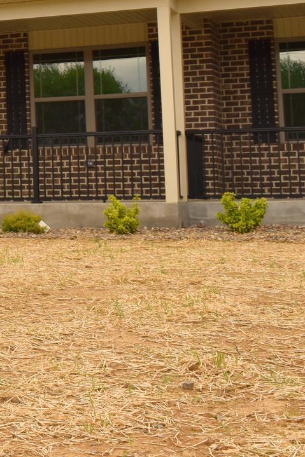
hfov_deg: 12.7
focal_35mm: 94
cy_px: 45
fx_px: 1195
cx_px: -305
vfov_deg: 21.2
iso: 100
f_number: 9
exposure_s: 1/200
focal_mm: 22
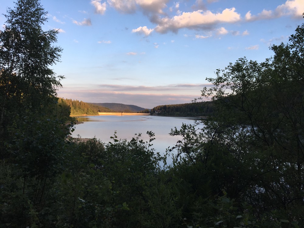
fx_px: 255
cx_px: 152
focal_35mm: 29
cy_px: 114
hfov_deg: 61.7
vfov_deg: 48.2
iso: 25
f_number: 2.2
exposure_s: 1/366
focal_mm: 4.15
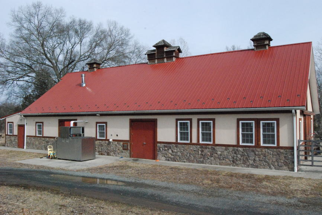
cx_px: 161
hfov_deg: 57.2
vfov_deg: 40.1
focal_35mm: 33
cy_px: 108
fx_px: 296
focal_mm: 22
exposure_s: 1/1250
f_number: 18
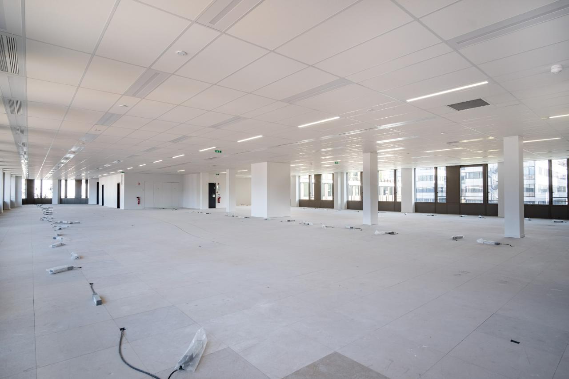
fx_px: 284
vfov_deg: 67.4
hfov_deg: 90.0
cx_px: 284
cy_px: 190
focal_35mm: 18
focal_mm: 12
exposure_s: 1/25
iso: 200
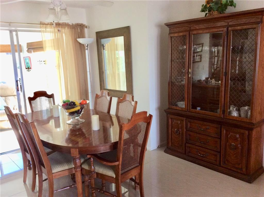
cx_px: 132
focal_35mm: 32
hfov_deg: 56.9
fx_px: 244
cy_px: 98
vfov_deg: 44.0
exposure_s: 1/24
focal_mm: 3.3
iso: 64
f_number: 2.4
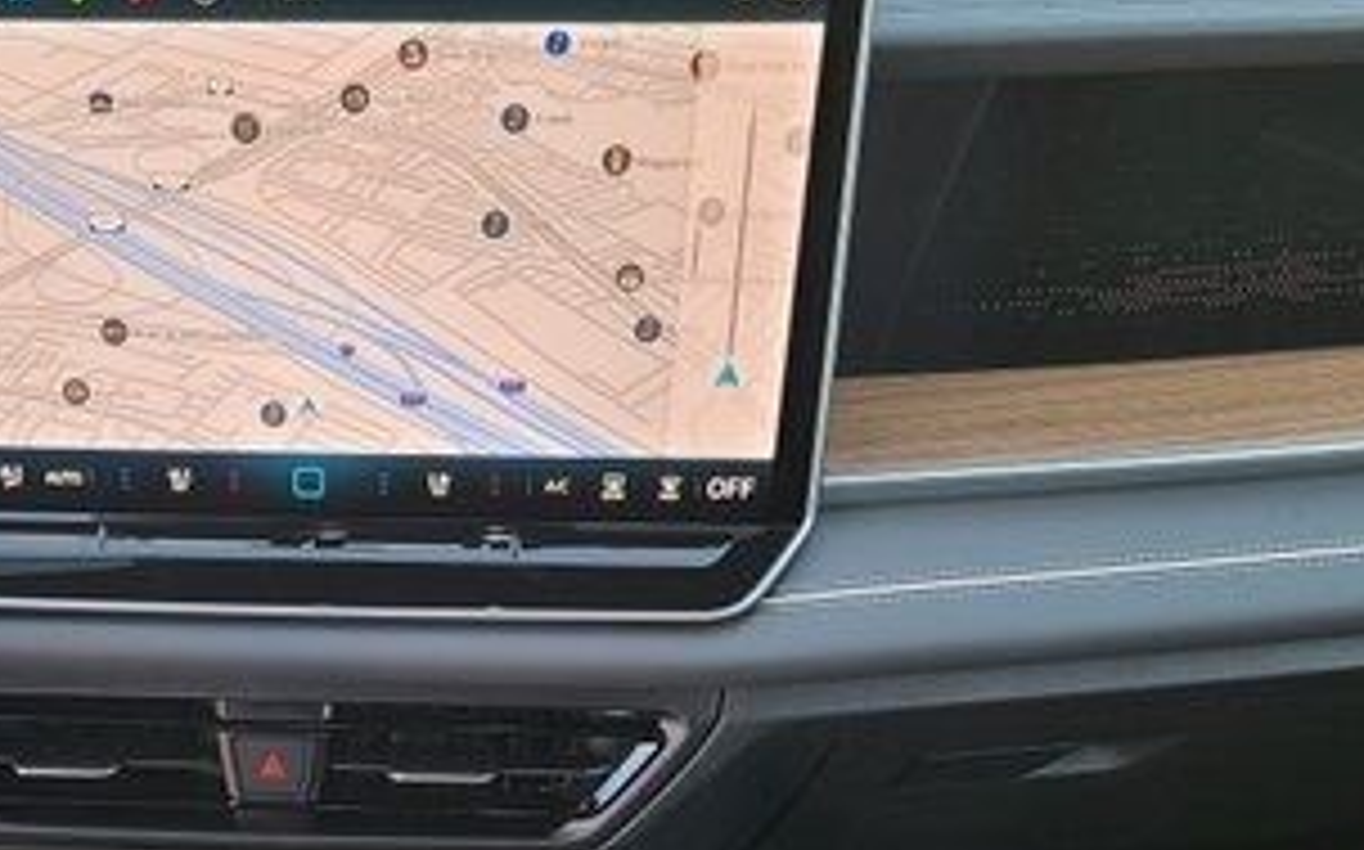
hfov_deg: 35.0
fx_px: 2081
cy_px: 890
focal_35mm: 56
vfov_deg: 22.1
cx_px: 252
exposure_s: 1/60
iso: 50
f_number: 1.8
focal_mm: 7
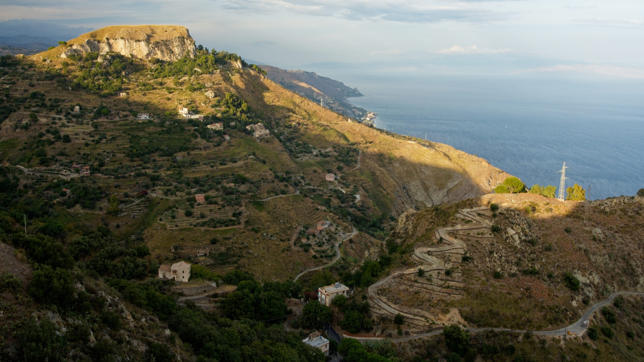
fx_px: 529
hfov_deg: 62.6
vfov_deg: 37.7
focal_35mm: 31
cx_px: 323
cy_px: 149
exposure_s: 1/60
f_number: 8
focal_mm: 29
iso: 100
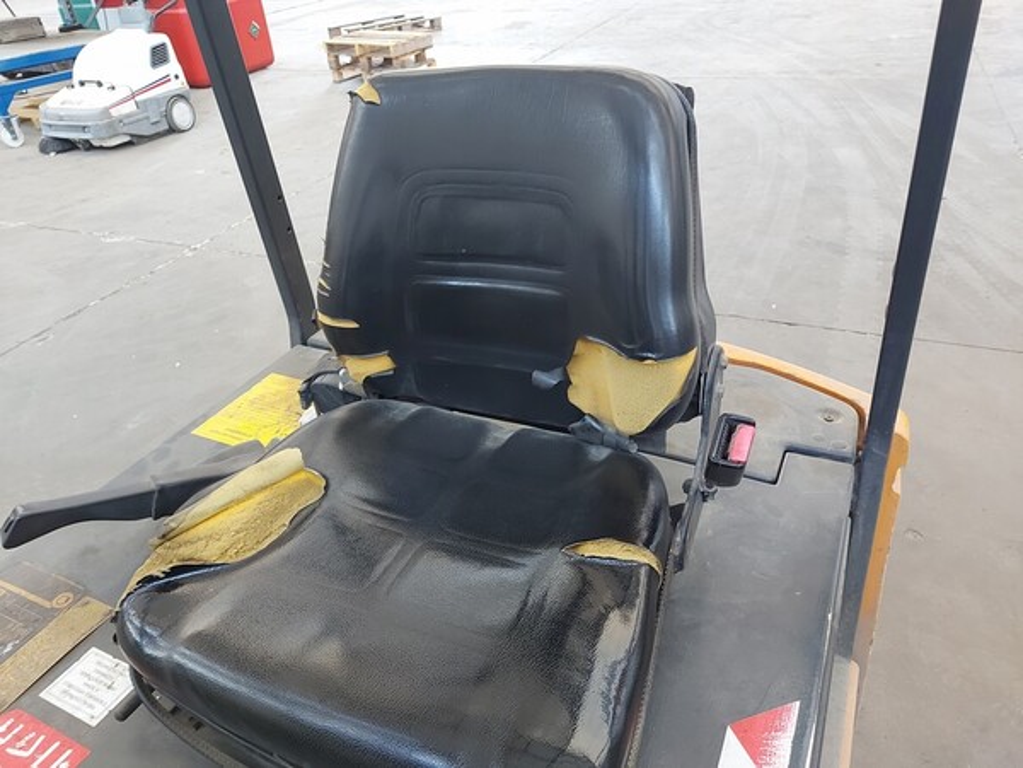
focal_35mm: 24
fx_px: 709
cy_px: 384
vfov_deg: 56.8
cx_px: 512
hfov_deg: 71.6
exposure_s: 1/33
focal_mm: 5.23
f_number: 1.8
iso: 200
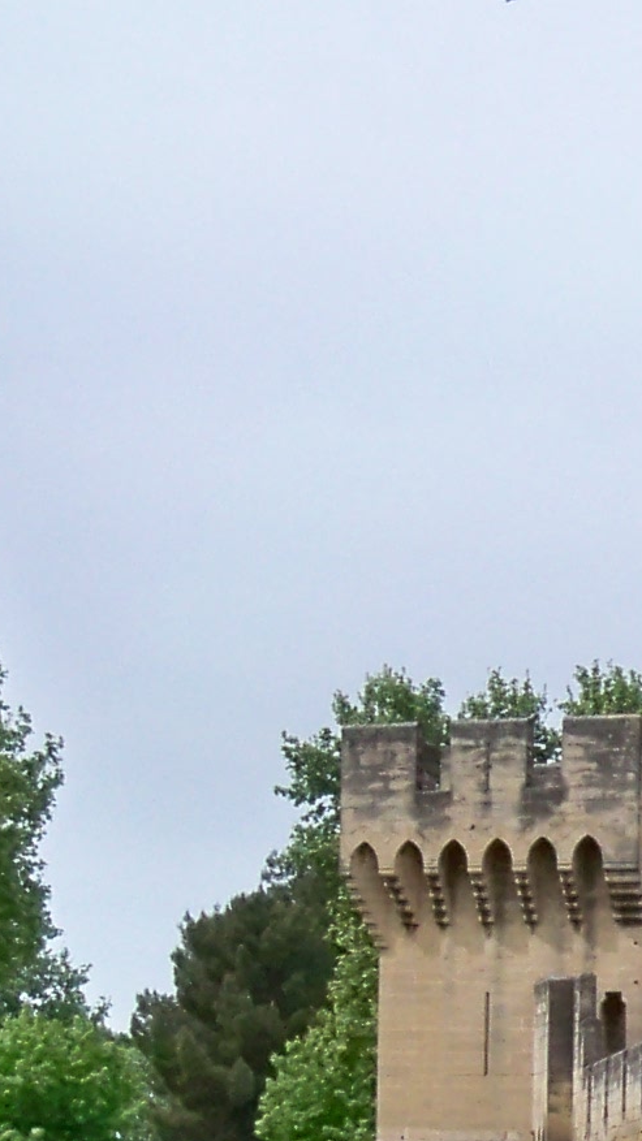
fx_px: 5268
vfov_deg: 12.2
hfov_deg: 6.8
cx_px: 1132
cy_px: 1171
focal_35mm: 174
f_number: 3.5
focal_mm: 6.2
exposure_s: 1/1000
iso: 80
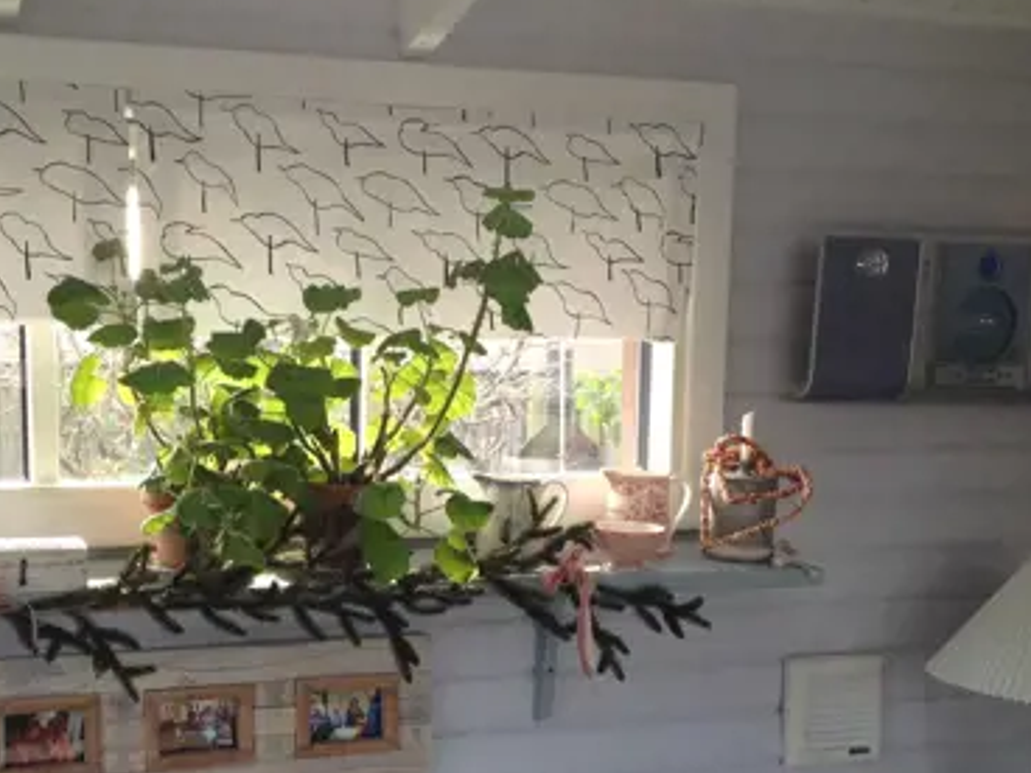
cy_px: 541
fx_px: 1698
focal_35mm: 57
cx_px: 319
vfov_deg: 25.5
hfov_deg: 33.4
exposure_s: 1/60
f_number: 2.4
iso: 64
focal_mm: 4.28
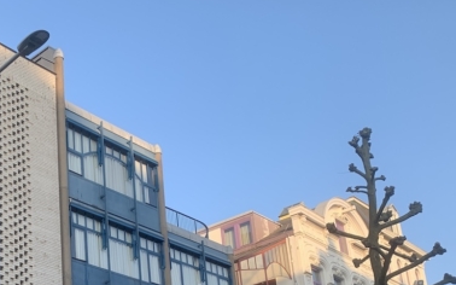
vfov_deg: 22.2
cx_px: 59
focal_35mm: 56
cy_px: 293
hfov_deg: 34.6
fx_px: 696
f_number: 1.8
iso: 25
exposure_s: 1/488
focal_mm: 4.25
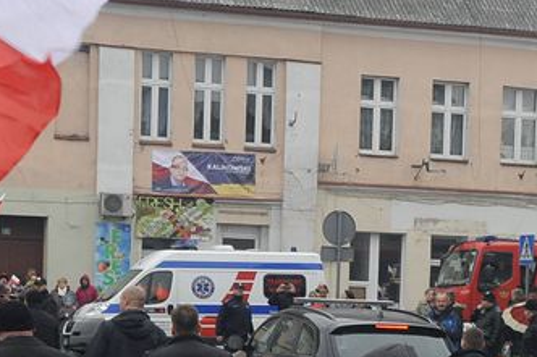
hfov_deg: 15.2
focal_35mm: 134
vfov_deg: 10.1
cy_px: 353
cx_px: 424
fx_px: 2002
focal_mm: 35
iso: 800
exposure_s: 1/320
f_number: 9
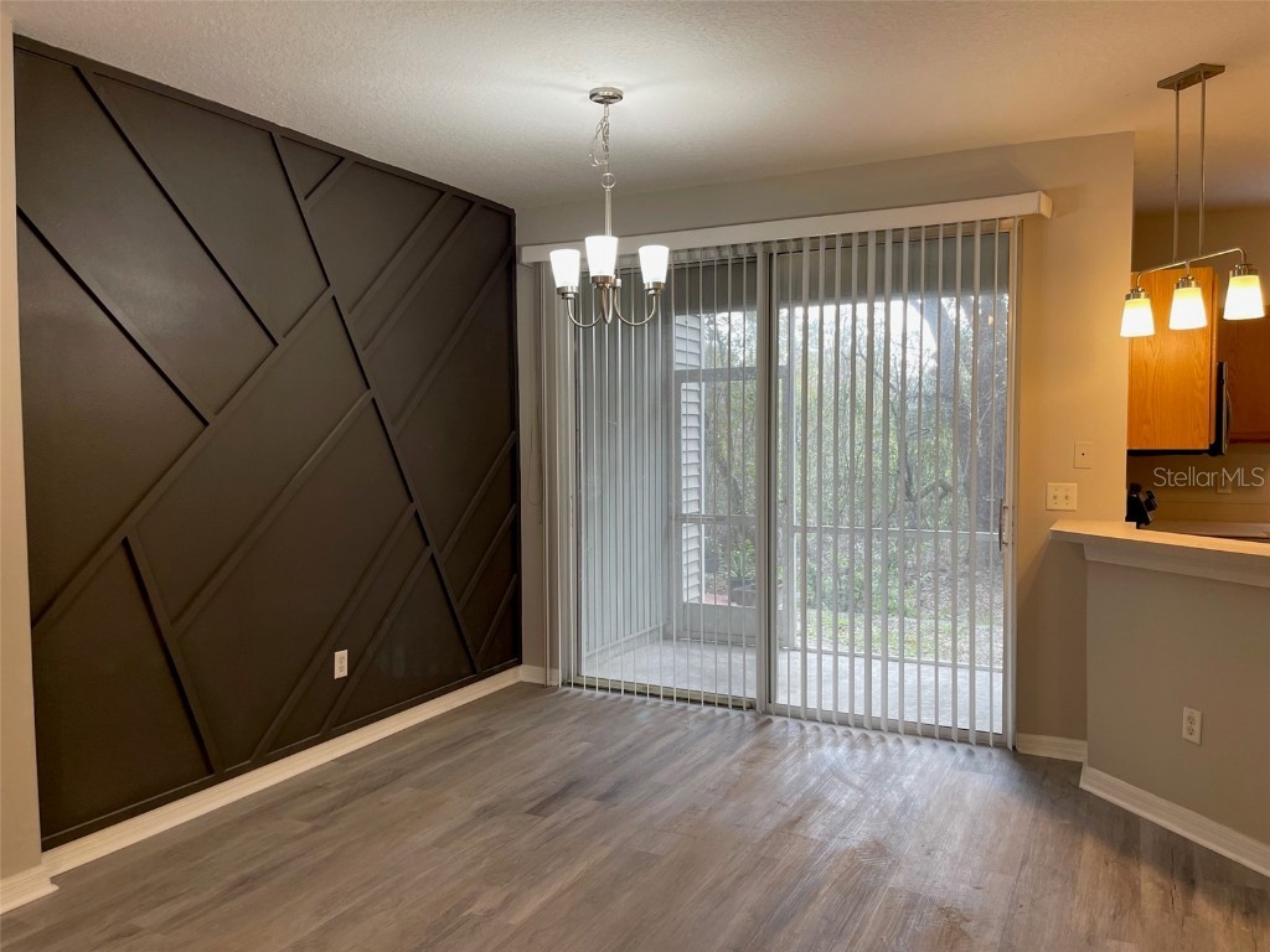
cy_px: 476
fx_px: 954
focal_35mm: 26
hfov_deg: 67.3
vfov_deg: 53.1
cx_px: 635
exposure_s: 1/120
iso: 125
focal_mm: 5.1
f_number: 1.6
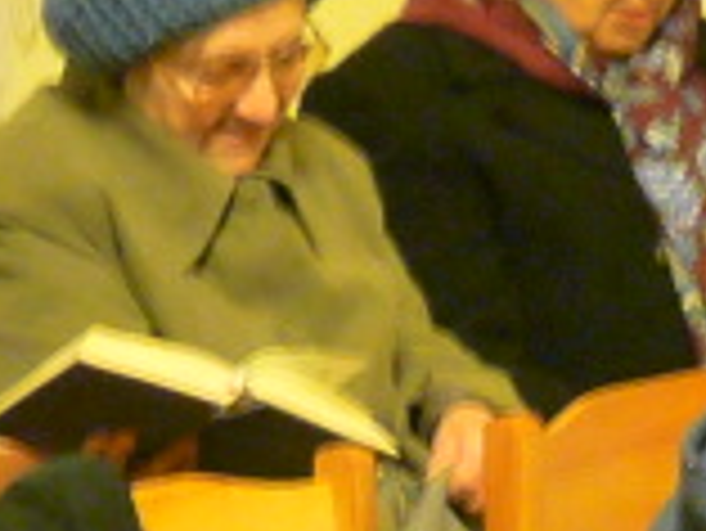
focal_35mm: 204
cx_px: 666
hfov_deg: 9.6
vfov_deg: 7.3
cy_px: 428
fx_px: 4164
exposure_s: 1/4
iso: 400
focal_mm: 5
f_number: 2.8
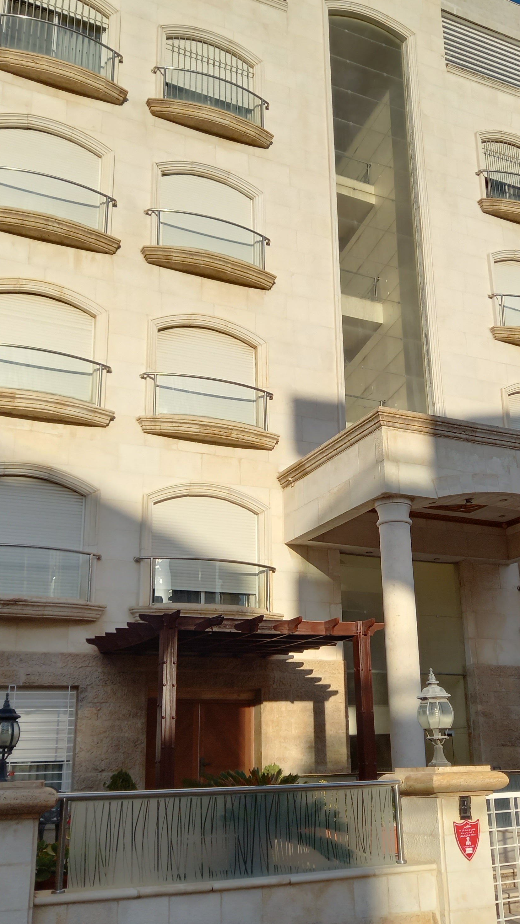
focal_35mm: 37
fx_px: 907
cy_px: 464
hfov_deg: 31.9
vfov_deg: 54.0
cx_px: 307
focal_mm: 4.6
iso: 25
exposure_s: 1/926
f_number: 2
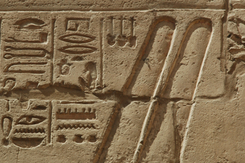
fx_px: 2781
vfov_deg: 3.4
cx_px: 86
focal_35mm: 409
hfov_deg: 5.0
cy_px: 99
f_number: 5
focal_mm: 200
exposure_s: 1/400
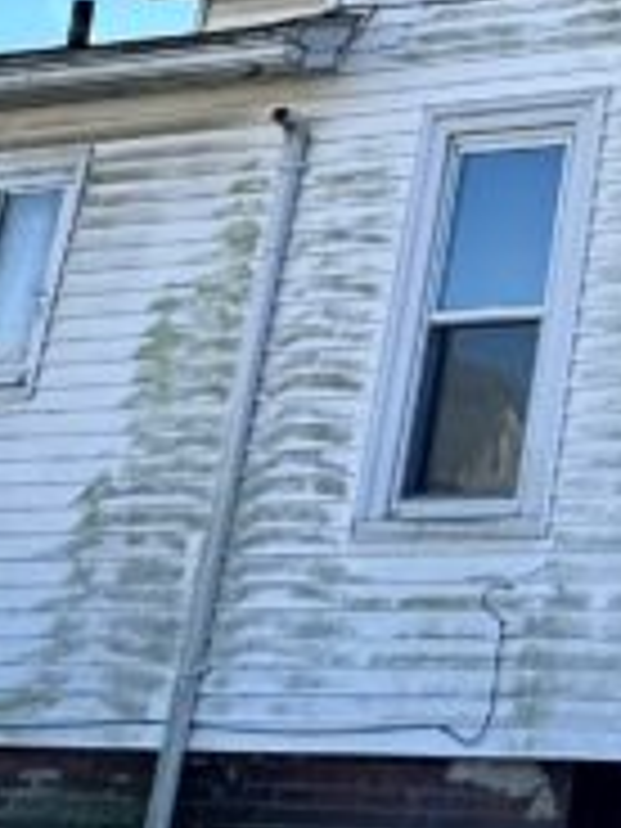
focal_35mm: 78
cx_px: 1220
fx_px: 1866
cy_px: -234
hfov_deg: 15.4
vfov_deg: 22.5
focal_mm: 2.22
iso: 40
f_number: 2.2
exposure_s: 1/910
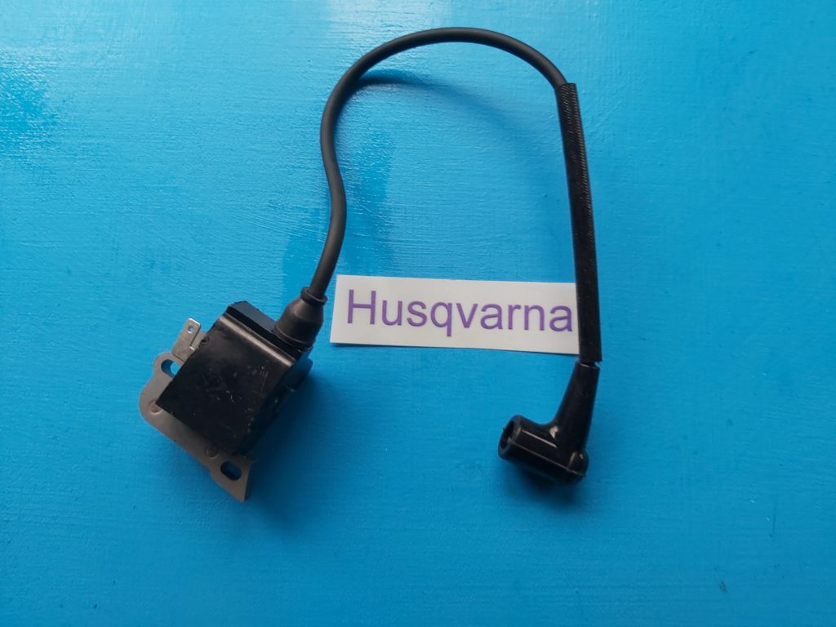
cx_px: 418
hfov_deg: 67.3
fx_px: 628
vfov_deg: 53.1
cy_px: 314
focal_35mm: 26
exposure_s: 1/50
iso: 100
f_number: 1.7
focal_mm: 3.92
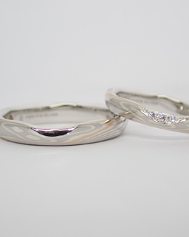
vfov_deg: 19.0
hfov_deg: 15.2
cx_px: 108
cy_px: 118
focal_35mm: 101
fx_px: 706
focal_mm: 13.65
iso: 200
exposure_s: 1/125
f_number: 4.1
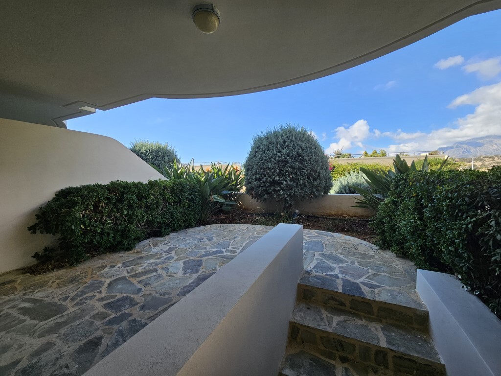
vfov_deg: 89.9
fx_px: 188
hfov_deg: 106.2
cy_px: 188
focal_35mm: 13
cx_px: 250
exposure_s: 1/829
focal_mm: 2.2
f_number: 2.2
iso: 64
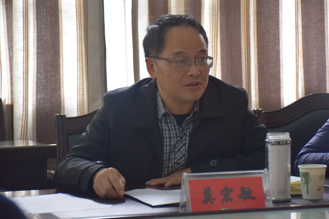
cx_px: 164
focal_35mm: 128
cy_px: 110
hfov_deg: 16.1
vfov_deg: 10.8
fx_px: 1165
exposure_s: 1/60
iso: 2000
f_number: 5.3
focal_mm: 85
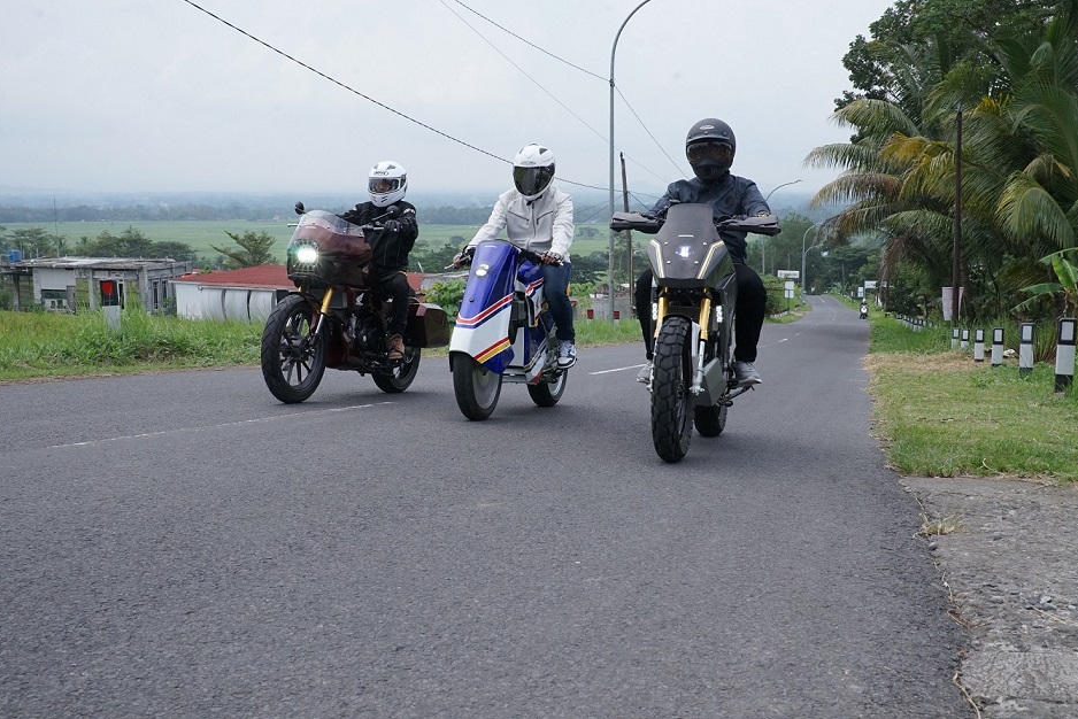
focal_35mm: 36
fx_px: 1078
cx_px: 528
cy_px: 350
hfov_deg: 53.1
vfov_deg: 36.9
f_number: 13
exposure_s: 1/400
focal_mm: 35
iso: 1600
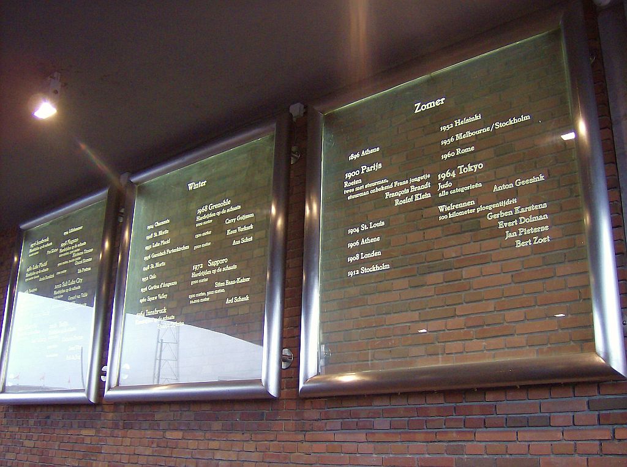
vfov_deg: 39.5
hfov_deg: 51.5
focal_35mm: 36
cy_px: 234
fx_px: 651
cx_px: 314
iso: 180
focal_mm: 6
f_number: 2.8
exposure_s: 1/64
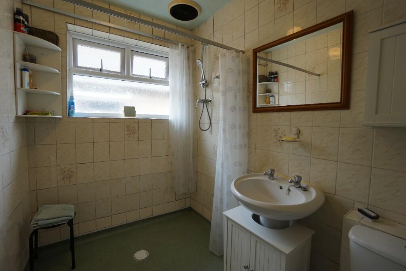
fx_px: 169
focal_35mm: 15
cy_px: 136
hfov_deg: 100.4
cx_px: 203
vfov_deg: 77.3
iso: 160
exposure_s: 1/60
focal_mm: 10
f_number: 4
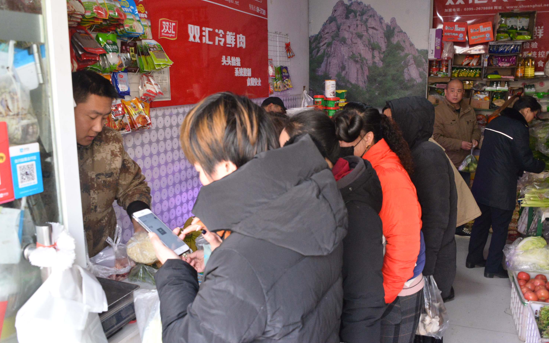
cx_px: 273
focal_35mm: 33
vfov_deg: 38.3
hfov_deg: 58.1
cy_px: 164
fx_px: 494
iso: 5000
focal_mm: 32
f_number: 8
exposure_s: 1/60
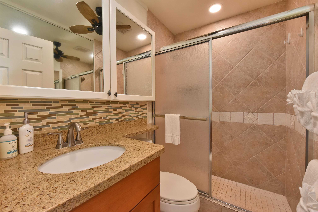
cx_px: 159
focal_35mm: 14
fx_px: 124
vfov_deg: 81.2
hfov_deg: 104.3
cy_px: 106
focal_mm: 14
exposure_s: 1/15
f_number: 16
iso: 2200
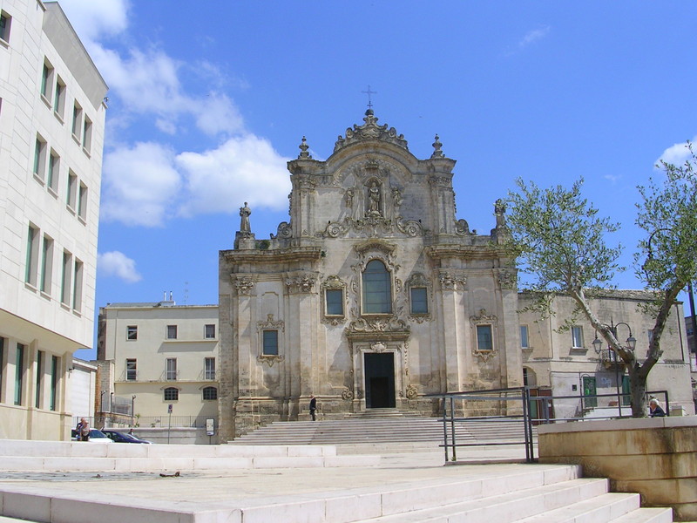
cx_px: 348
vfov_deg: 37.7
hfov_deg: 49.0
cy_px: 262
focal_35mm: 38
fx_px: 765
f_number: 5.6
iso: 50
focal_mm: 5.8
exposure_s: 1/408
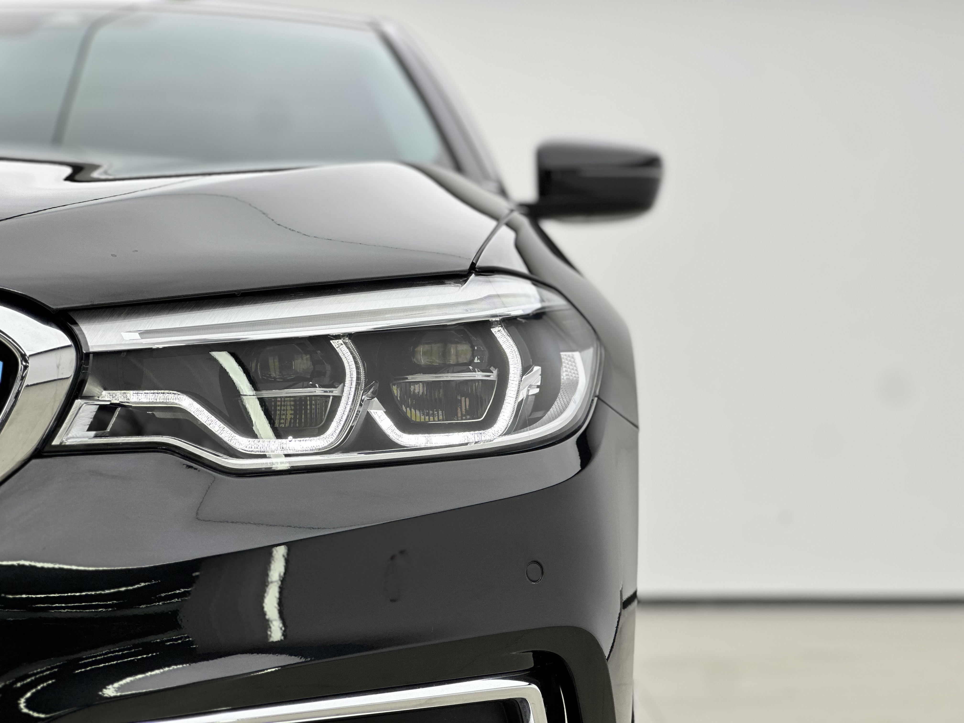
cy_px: 362
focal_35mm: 77
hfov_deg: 25.3
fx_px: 2144
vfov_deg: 19.1
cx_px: 482
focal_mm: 9
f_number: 2.8
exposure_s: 1/100
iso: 40
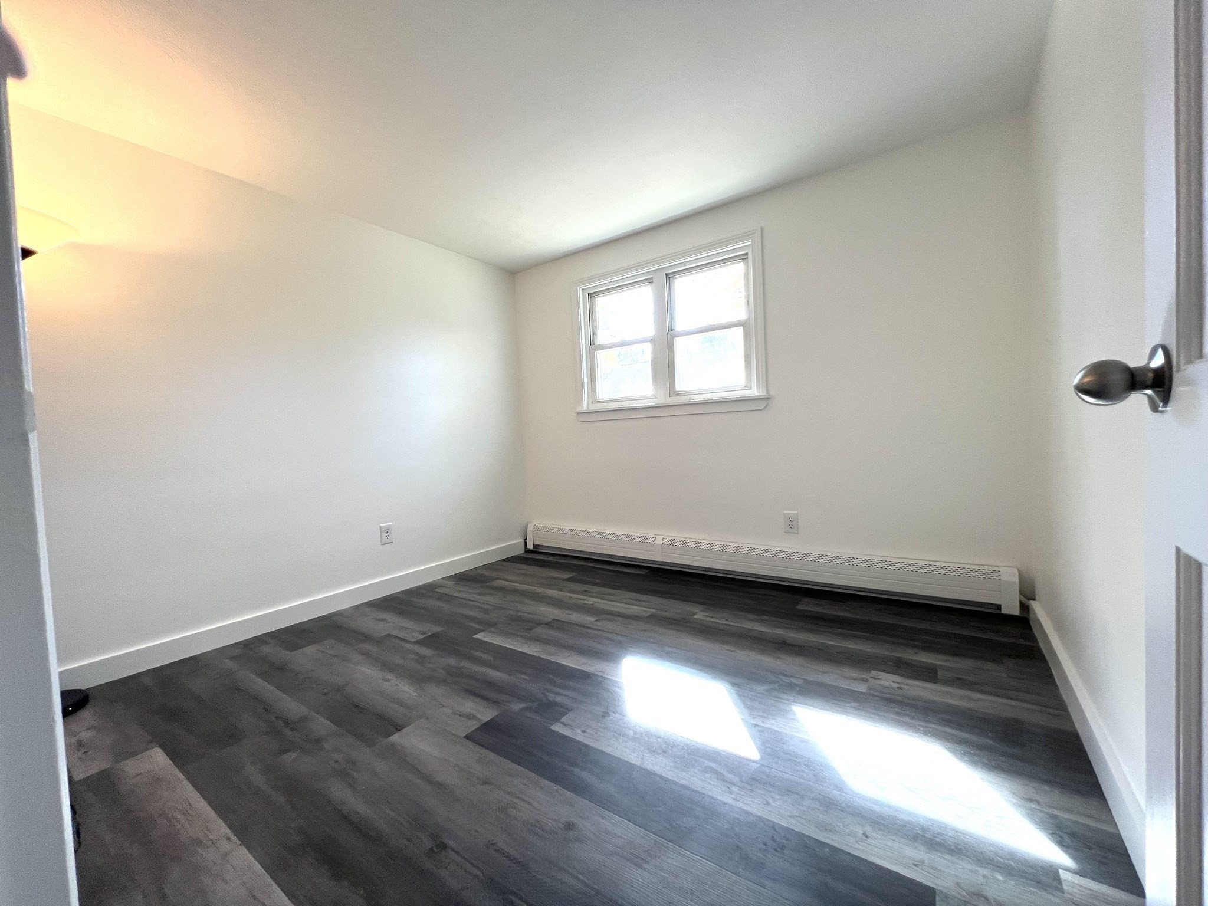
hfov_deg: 106.2
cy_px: 453
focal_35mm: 13
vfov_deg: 89.9
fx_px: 454
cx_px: 604
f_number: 1.8
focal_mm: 1.57
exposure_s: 1/120
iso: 80
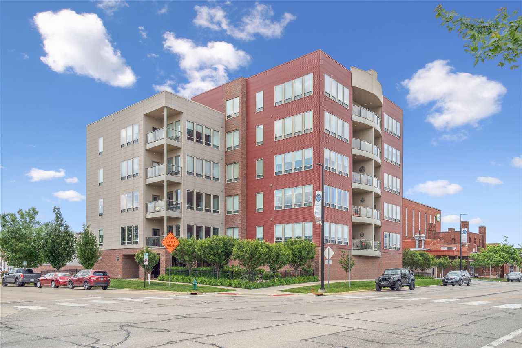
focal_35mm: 28
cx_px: 261
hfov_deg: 65.5
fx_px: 406
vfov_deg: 46.4
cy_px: 174
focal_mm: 28
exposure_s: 1/2000
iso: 400
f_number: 7.1
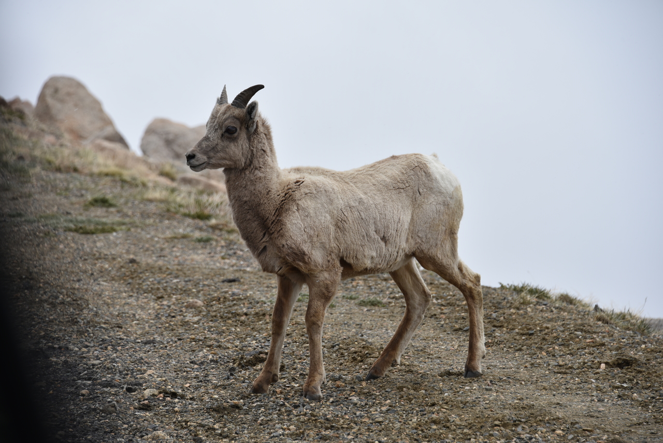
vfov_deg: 6.9
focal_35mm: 200
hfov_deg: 10.3
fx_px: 3684
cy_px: 222
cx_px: 332
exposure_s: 1/400
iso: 100
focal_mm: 200
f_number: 9
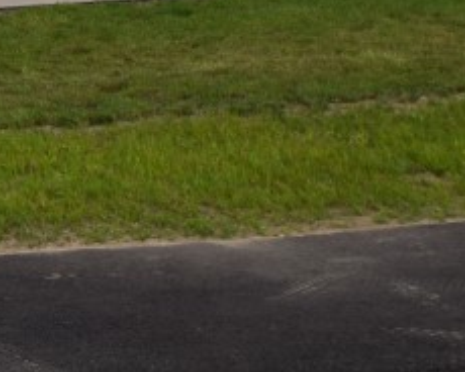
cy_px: -400
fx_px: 1555
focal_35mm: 113
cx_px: -592
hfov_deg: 13.4
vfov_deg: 12.0
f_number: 11
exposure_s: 1/200
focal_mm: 16
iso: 100
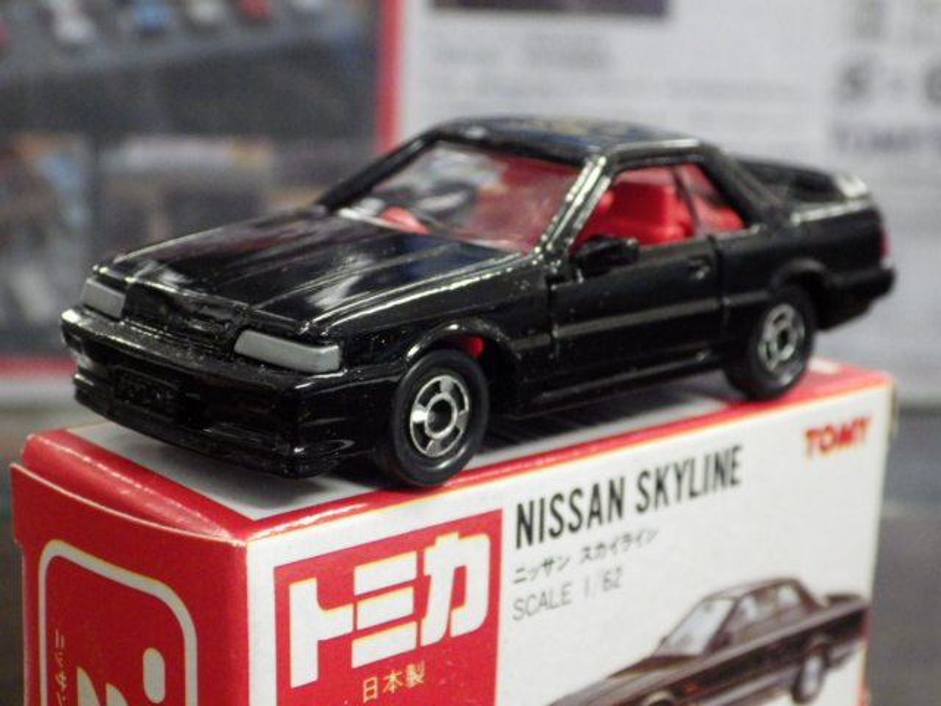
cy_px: 353
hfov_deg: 27.4
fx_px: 1930
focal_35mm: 71
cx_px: 470
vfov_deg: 20.7
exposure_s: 1/25
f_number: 4.2
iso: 1000
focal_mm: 12.8
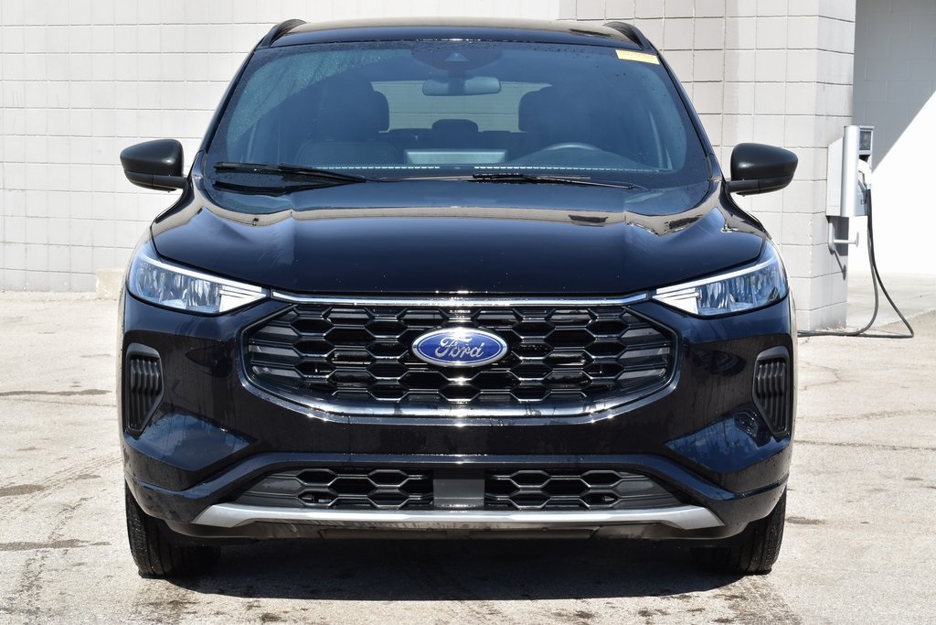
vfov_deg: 17.5
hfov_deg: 26.0
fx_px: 2028
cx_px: 468
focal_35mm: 78
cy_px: 312
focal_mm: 52
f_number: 10
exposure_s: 1/320
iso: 400
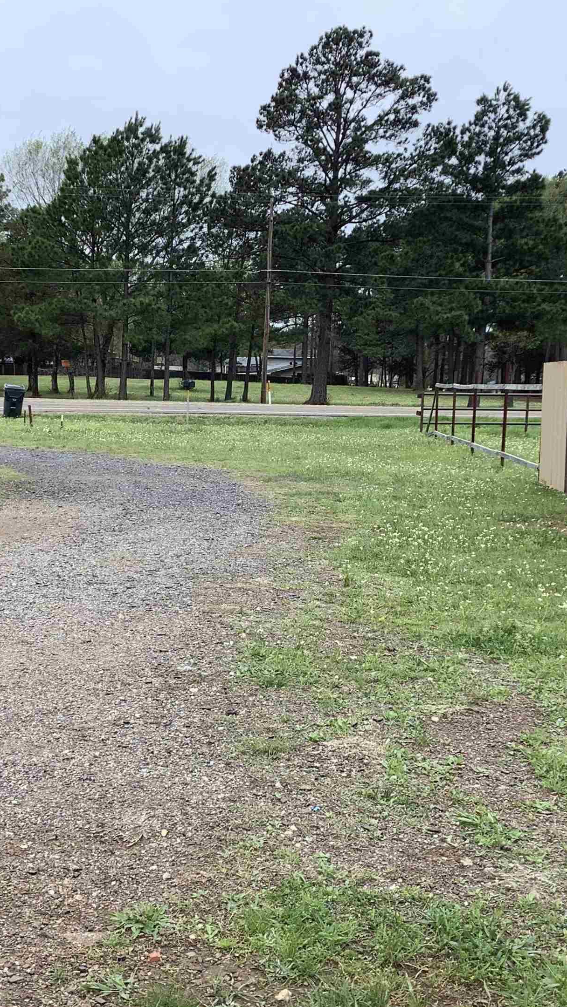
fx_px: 1283
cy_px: 536
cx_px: 177
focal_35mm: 48
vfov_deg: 42.9
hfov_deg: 24.8
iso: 25
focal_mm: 3.3
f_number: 2.4
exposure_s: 1/233
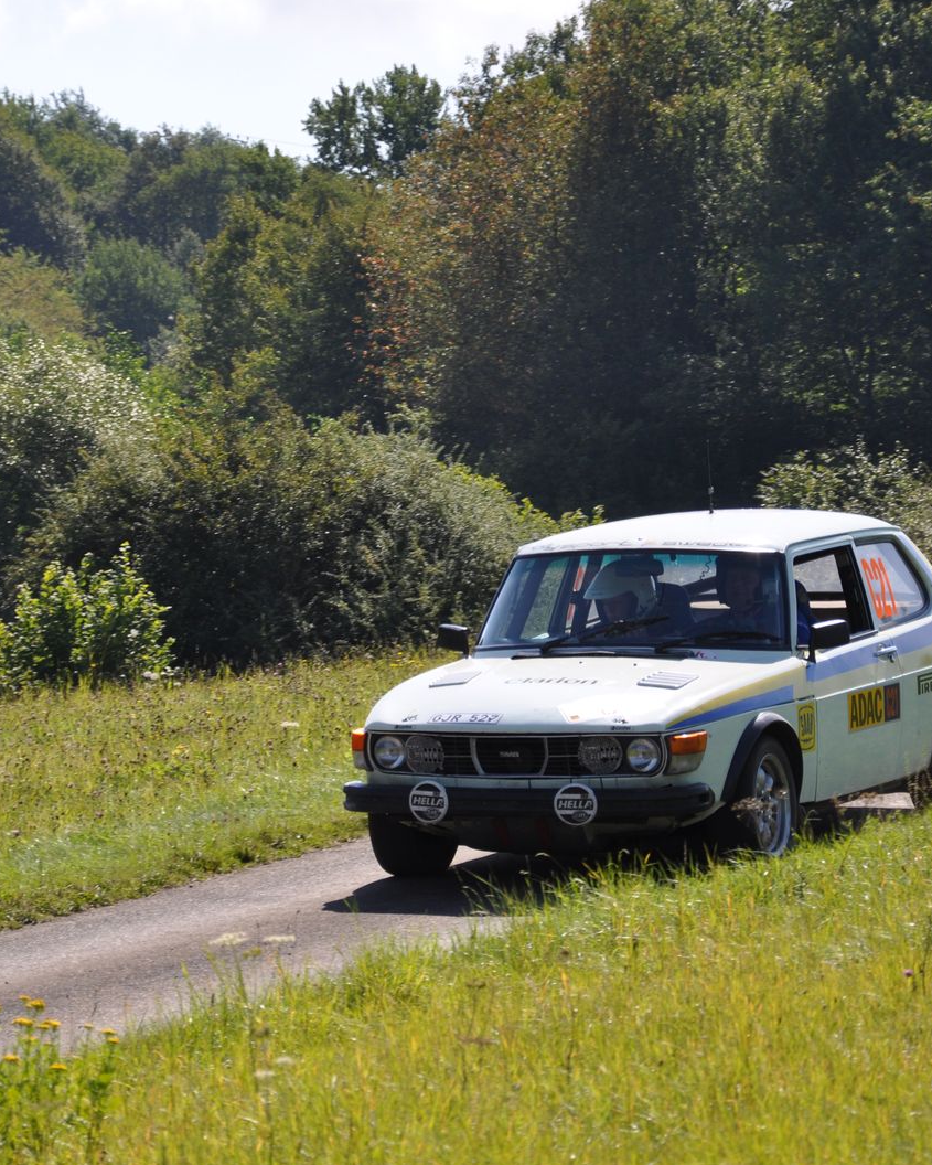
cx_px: 384
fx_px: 7712
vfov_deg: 8.6
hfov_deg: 6.9
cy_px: 584
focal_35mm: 224
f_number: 6.3
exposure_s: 1/640
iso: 200
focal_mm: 105
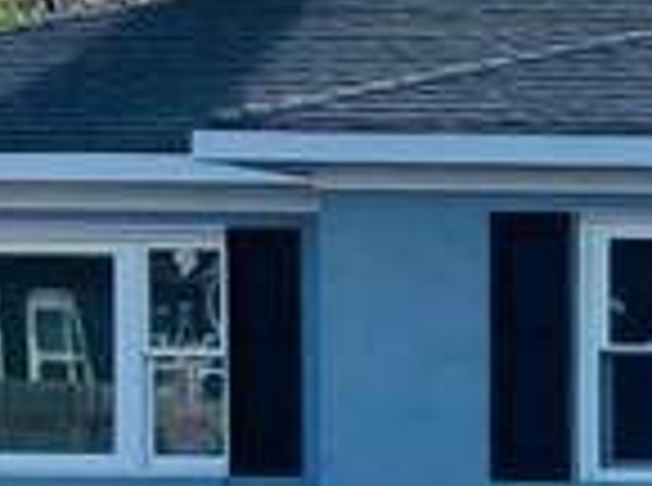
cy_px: 605
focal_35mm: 184
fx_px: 3457
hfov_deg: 8.8
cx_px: 1992
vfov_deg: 7.9
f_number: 1.6
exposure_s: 1/4132
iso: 32
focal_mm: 4.2
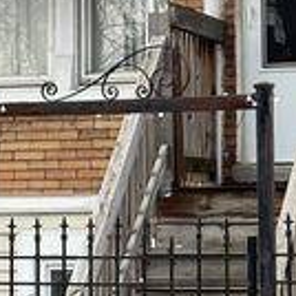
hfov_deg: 7.7
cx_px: 137
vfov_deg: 7.7
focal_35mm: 228
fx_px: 2206
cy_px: 50
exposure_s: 1/1484
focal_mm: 5.96
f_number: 1.6
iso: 50
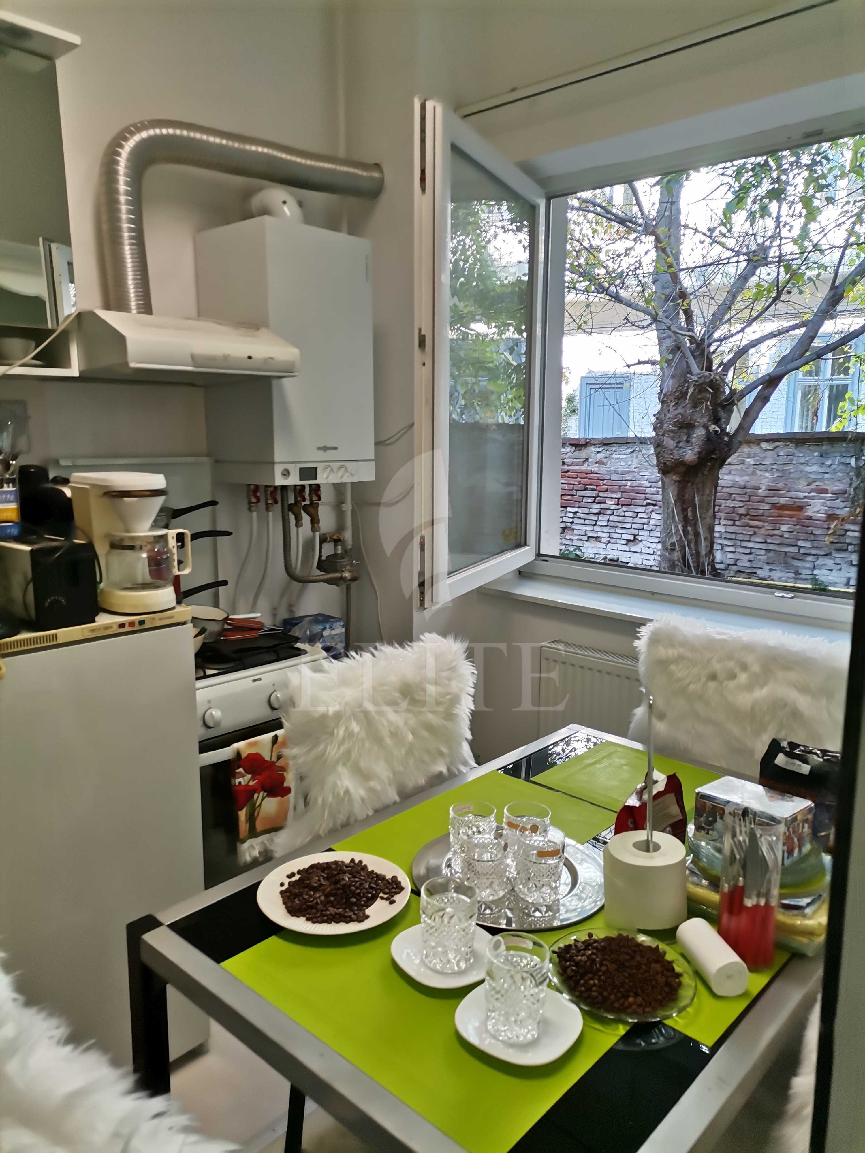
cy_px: 576
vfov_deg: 67.3
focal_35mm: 26
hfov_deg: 53.1
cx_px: 432
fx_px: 866
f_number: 1.8
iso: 80
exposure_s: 1/100
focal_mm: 4.75
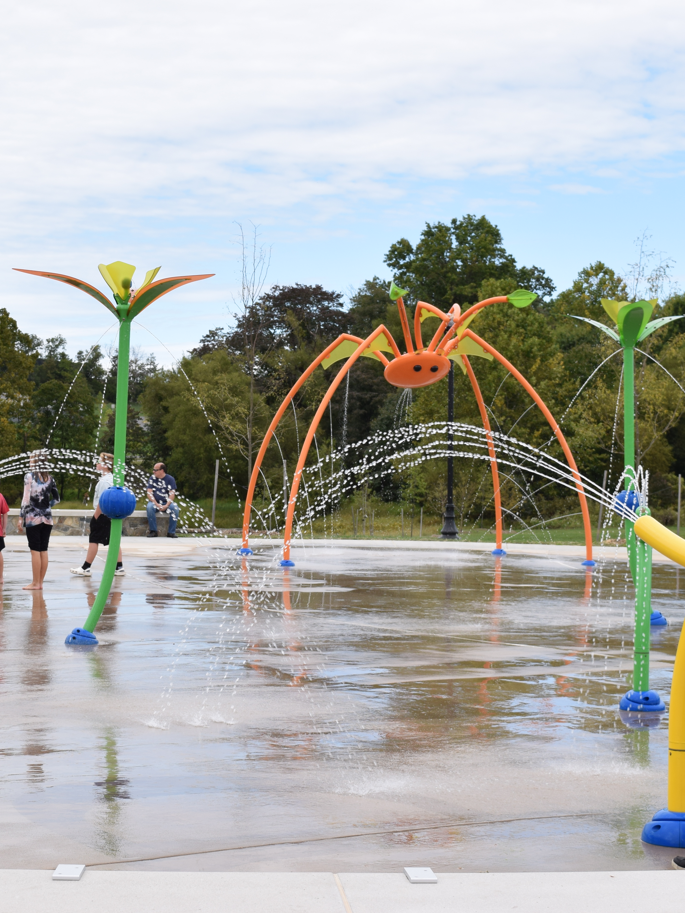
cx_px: 300
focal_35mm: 70
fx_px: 1847
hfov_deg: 21.0
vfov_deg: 27.8
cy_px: 456
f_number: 9
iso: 200
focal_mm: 32
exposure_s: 1/320
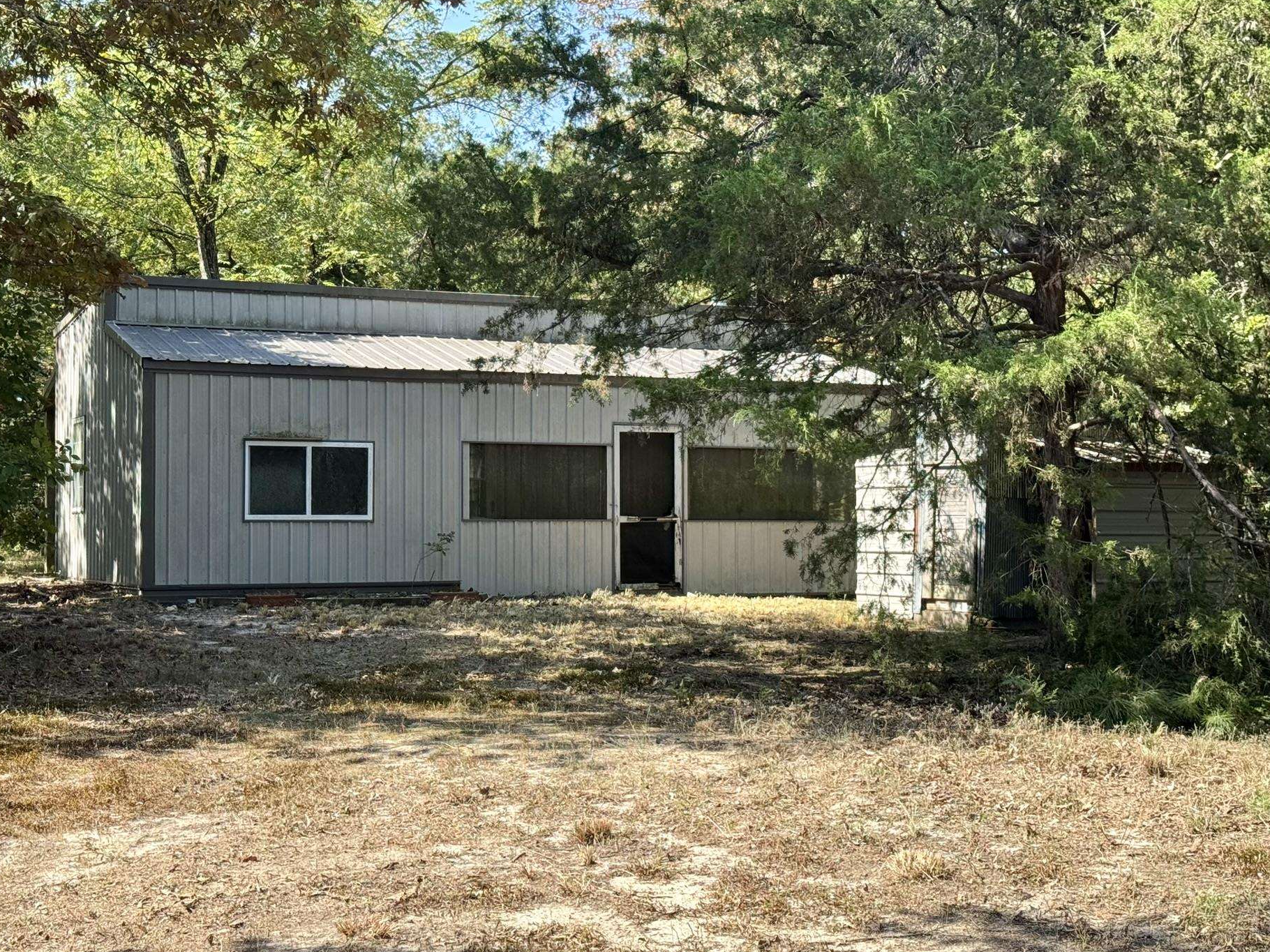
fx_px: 1981
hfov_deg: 35.5
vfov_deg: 27.0
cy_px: 469
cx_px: 587
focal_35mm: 54
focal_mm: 6.76
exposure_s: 1/1076
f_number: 1.78
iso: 64
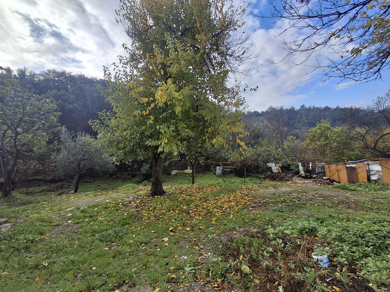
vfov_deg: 78.1
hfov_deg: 94.5
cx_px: 195
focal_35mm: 16
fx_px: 180
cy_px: 146
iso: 40
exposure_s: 1/1227
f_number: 2.2
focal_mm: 1.64
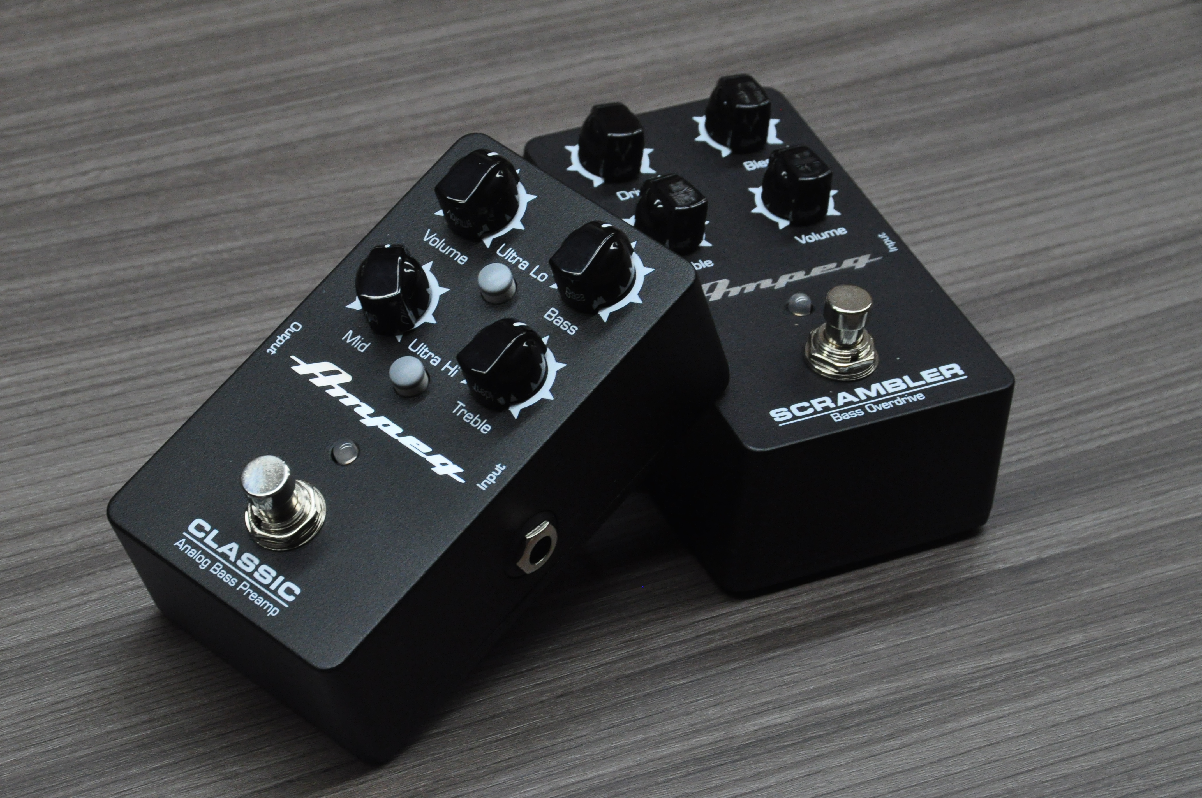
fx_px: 4502
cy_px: 399
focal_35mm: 135
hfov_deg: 15.2
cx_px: 601
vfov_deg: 10.1
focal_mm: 90
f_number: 14
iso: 1250
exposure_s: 1/20
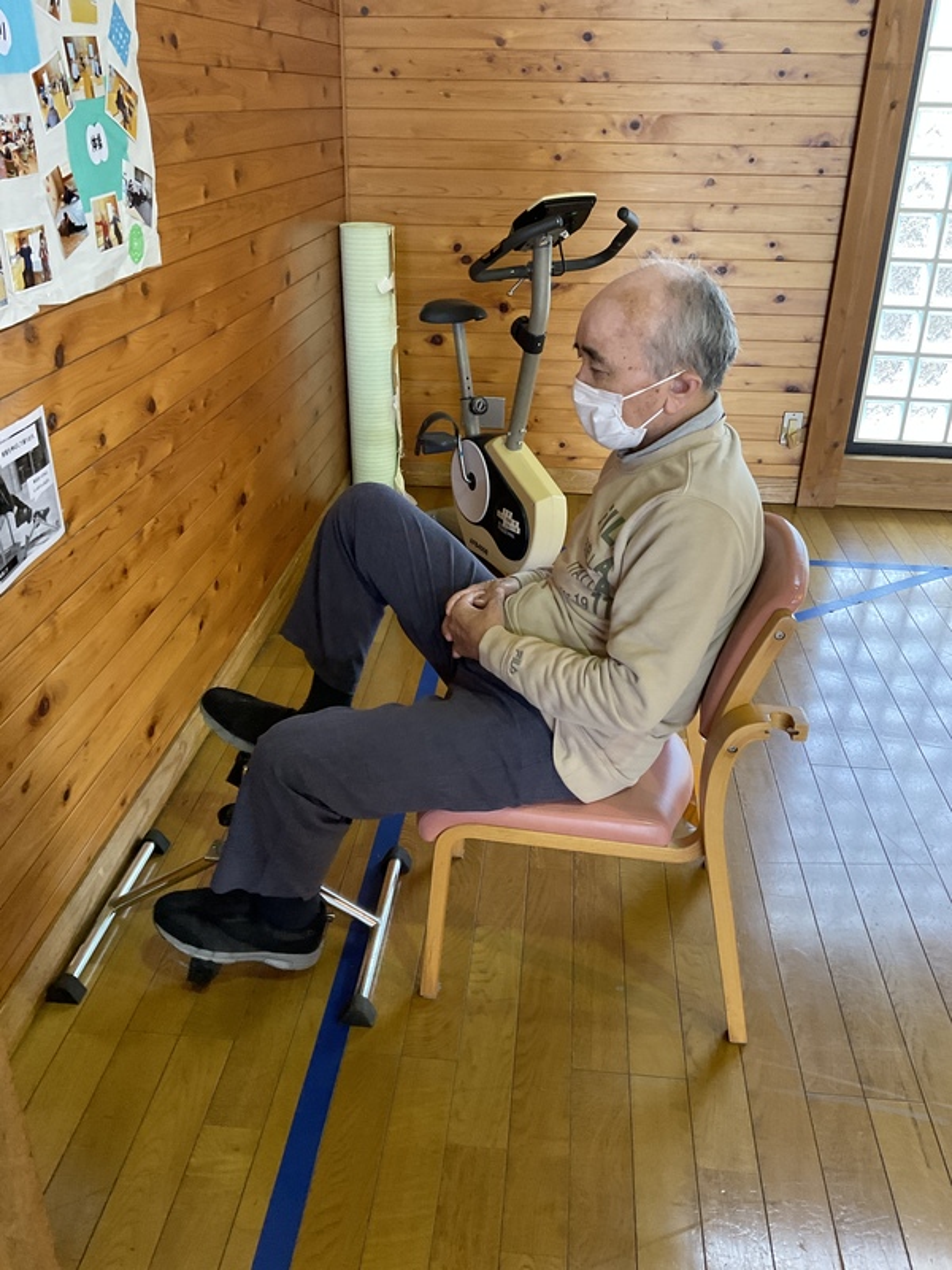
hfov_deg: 48.2
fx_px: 1063
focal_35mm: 29
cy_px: 635
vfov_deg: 61.7
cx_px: 476
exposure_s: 1/60
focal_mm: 3
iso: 160
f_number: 1.8
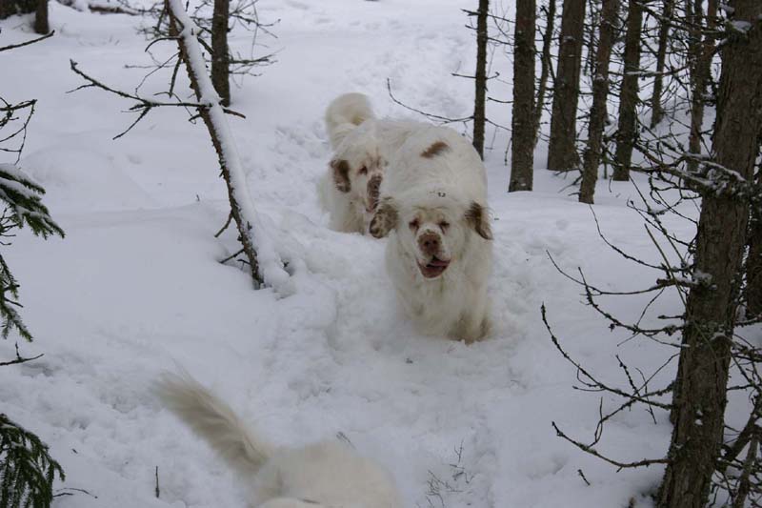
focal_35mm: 105
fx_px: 2222
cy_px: 254
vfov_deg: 13.0
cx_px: 381
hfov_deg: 19.5
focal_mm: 70
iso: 100
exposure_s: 1/160
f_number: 6.3
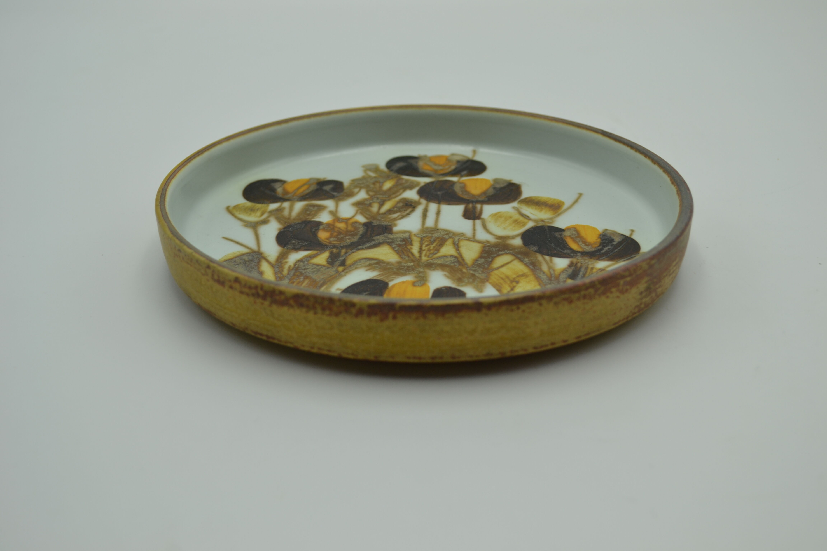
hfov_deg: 41.1
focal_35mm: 48
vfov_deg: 28.1
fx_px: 1103
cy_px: 276
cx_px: 414
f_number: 6.3
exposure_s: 1/100
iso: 100
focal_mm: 32
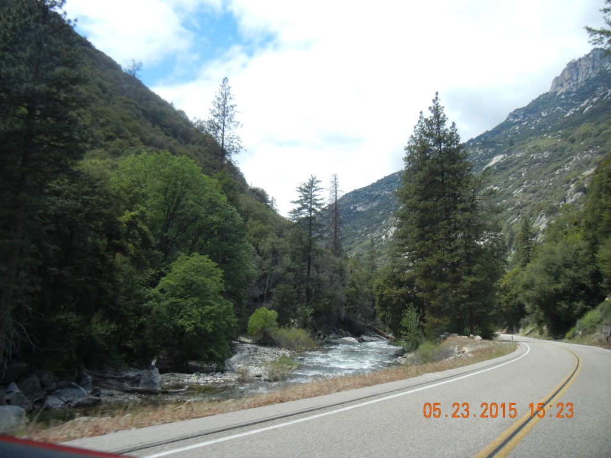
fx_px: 530
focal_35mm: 30
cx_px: 306
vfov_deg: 46.8
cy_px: 229
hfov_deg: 60.0
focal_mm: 5.4
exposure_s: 1/355
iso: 160
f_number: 7
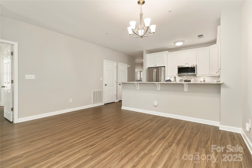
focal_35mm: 17
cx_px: 126
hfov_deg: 93.3
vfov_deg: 70.4
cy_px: 84
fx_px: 119
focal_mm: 17
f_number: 6.3
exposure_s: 1/5
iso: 320
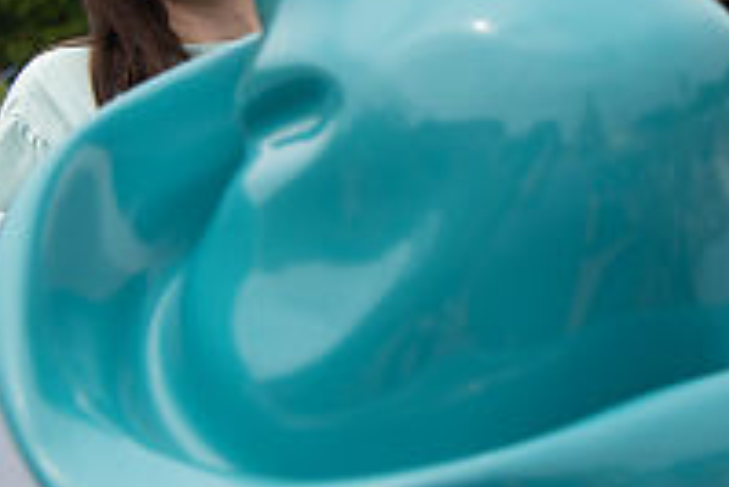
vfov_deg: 8.1
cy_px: -49
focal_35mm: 169
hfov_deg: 11.9
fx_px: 3425
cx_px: 872
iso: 100
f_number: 6.3
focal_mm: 48
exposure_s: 1/400
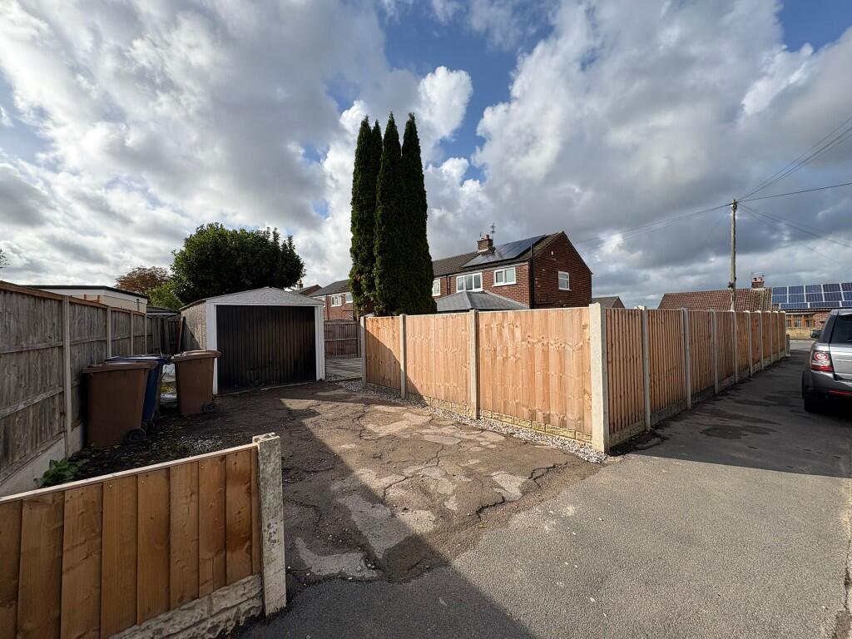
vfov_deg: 85.7
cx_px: 426
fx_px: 345
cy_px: 320
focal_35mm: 14
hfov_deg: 102.1
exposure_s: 1/1976
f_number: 2.2
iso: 50
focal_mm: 2.22
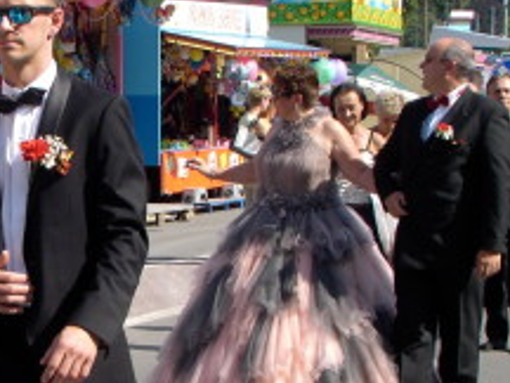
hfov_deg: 14.1
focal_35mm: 138
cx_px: -17
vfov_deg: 10.7
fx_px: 2033
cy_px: 260
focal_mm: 9.5
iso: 70
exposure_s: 1/210
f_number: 5
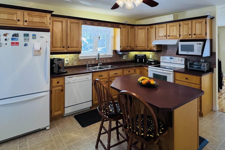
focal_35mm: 22
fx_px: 137
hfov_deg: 78.5
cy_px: 43
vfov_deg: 55.3
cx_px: 118
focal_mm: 2.22
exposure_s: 1/120
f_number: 2.2
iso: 100
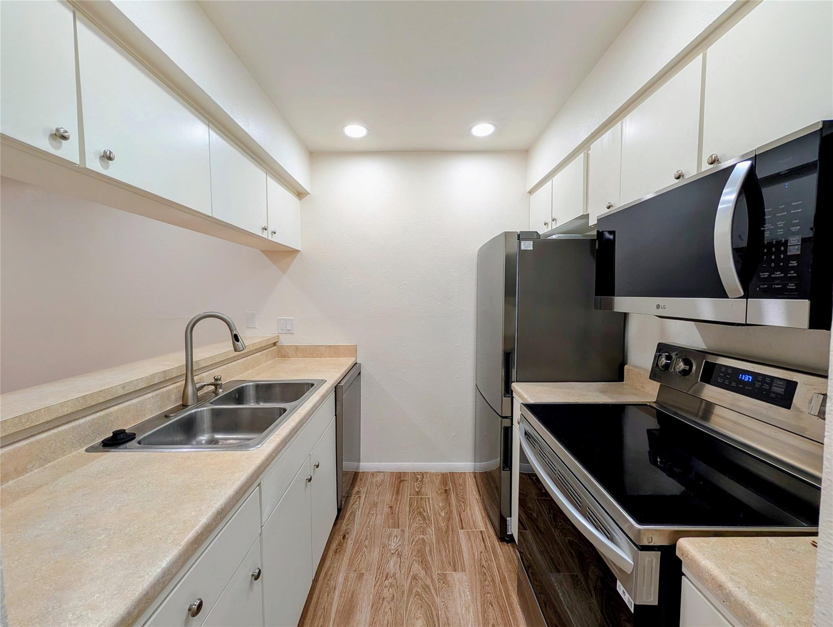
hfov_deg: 110.5
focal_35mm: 12
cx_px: 416
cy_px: 314
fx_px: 289
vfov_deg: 94.6
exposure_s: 1/120
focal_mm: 2.02
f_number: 1.7
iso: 87
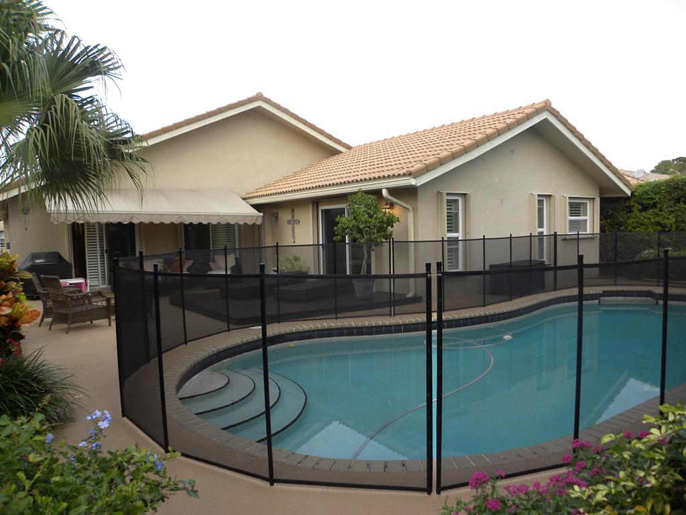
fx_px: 515
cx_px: 343
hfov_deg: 67.3
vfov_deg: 53.1
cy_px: 258
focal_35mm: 26
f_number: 3.2
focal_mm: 4.6
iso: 64
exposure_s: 1/92
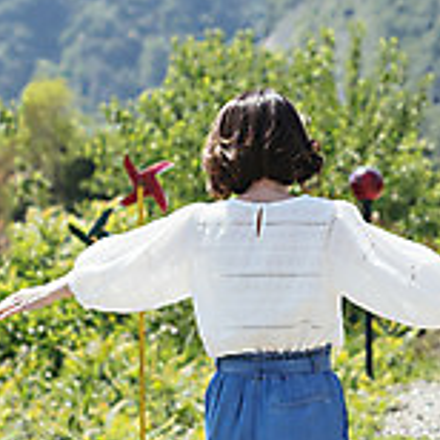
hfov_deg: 10.3
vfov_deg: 10.5
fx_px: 2373
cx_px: 641
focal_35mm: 165
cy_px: 380
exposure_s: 1/1250
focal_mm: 50
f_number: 3.2
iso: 100
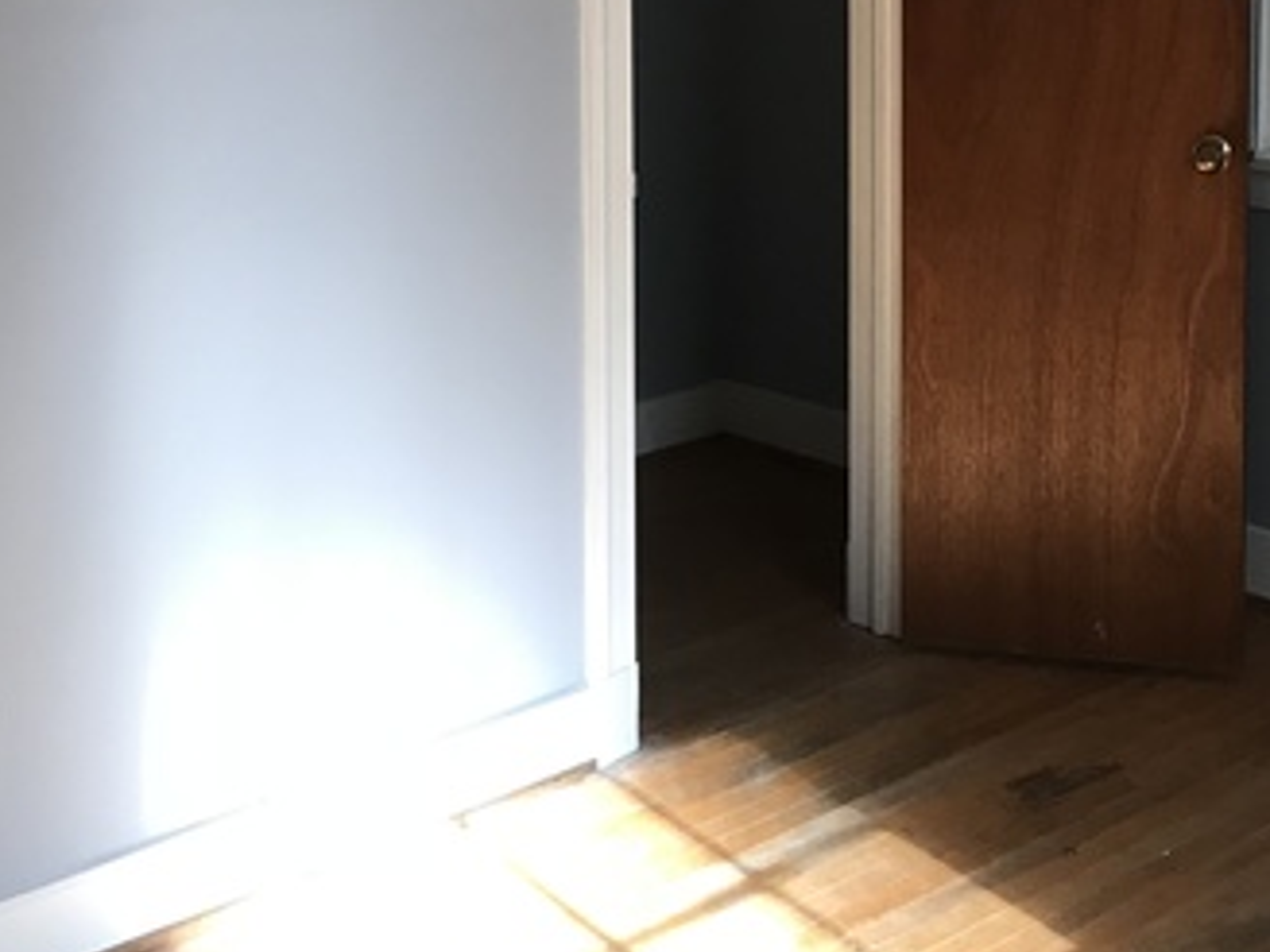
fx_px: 2421
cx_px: 954
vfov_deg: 21.5
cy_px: 15
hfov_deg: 28.9
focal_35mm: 66
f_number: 1.8
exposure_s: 1/30
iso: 25
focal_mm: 3.99
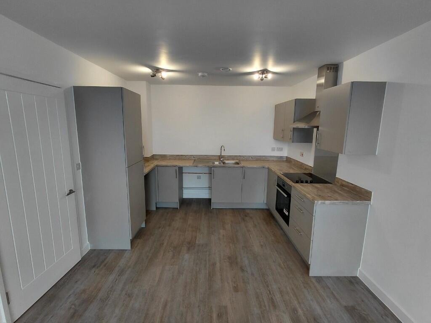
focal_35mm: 16
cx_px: 216
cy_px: 162
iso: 64
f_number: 2.2
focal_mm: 1.64
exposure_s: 1/50
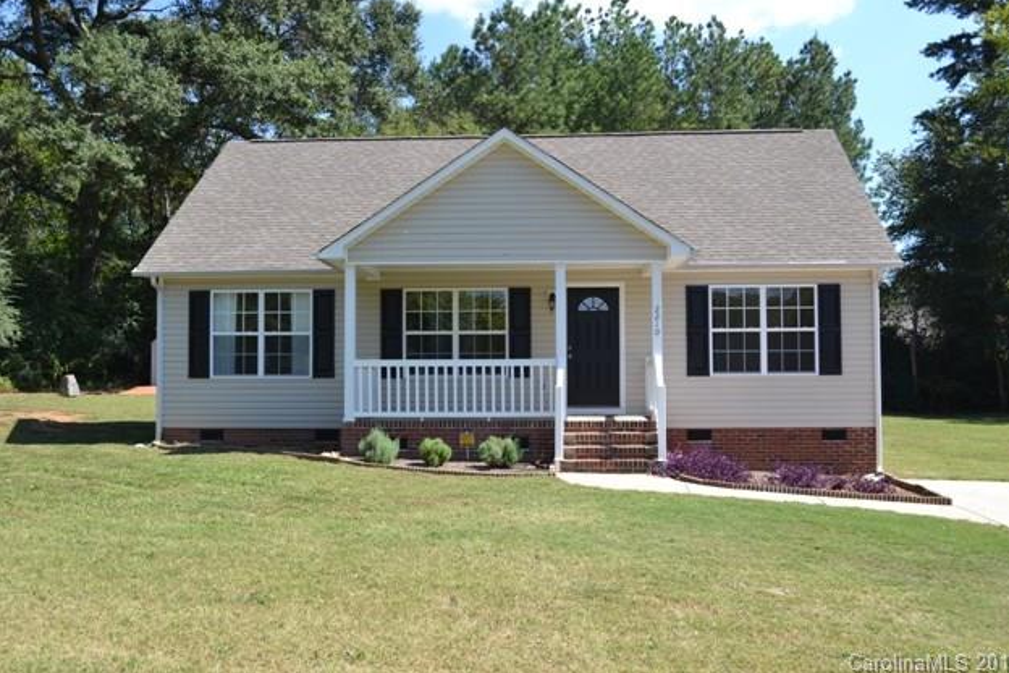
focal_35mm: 40
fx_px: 1121
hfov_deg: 48.5
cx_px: 516
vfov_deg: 33.4
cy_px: 332
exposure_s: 1/160
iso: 100
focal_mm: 26
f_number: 6.3
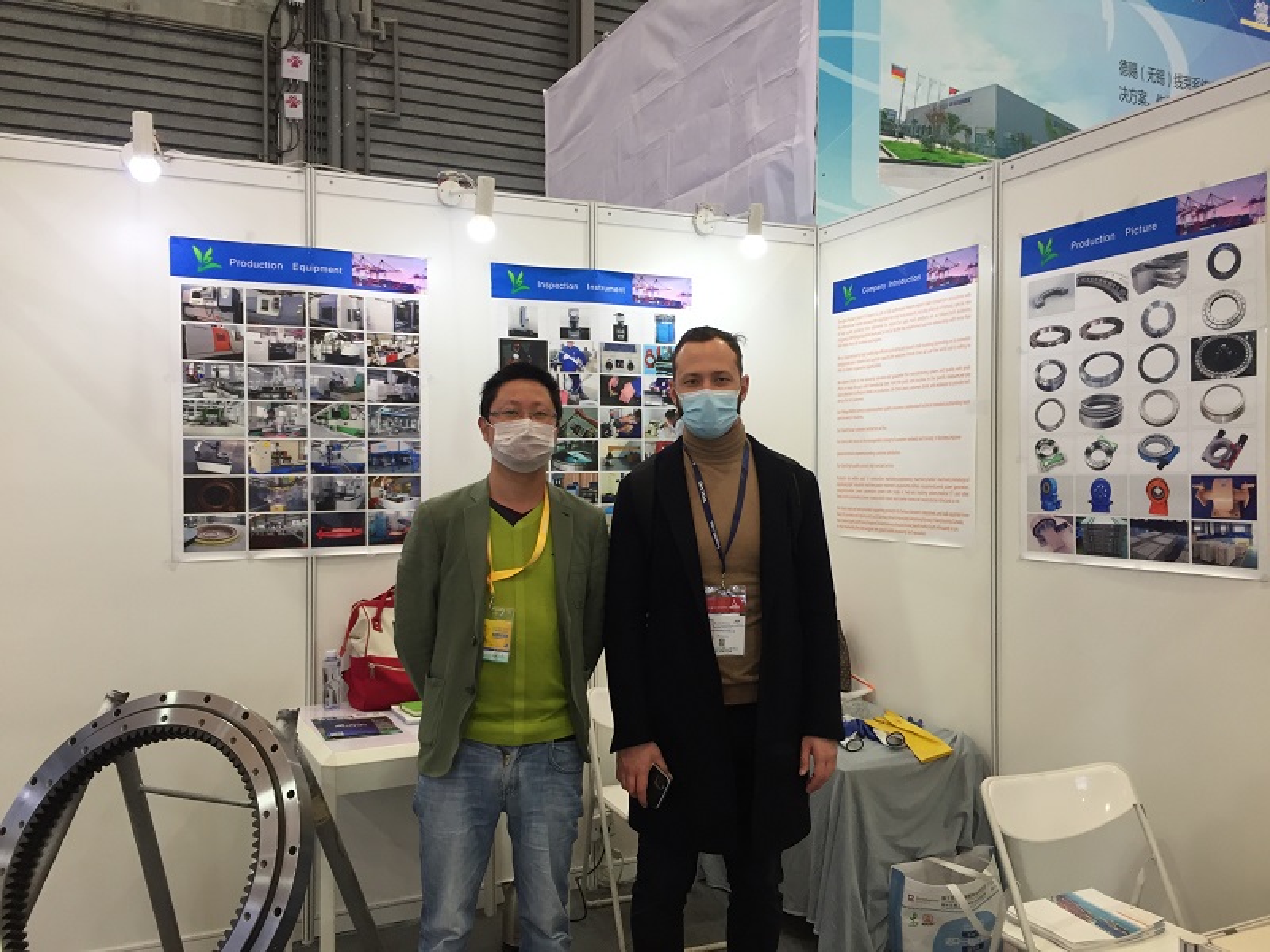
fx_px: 1064
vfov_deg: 48.2
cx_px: 635
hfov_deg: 61.7
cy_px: 476
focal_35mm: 29
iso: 80
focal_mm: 4.15
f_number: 2.2
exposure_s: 1/33
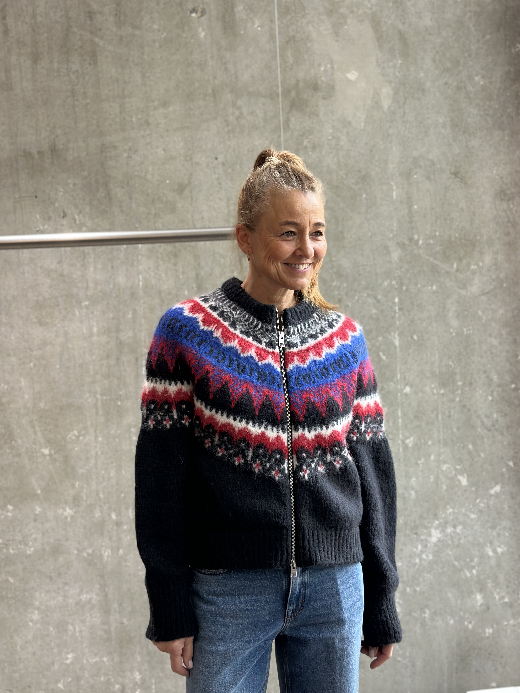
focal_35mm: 48
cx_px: 260
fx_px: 961
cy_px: 346
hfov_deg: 30.3
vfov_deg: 39.7
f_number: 1.78
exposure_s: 1/121
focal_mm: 6.86
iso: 125
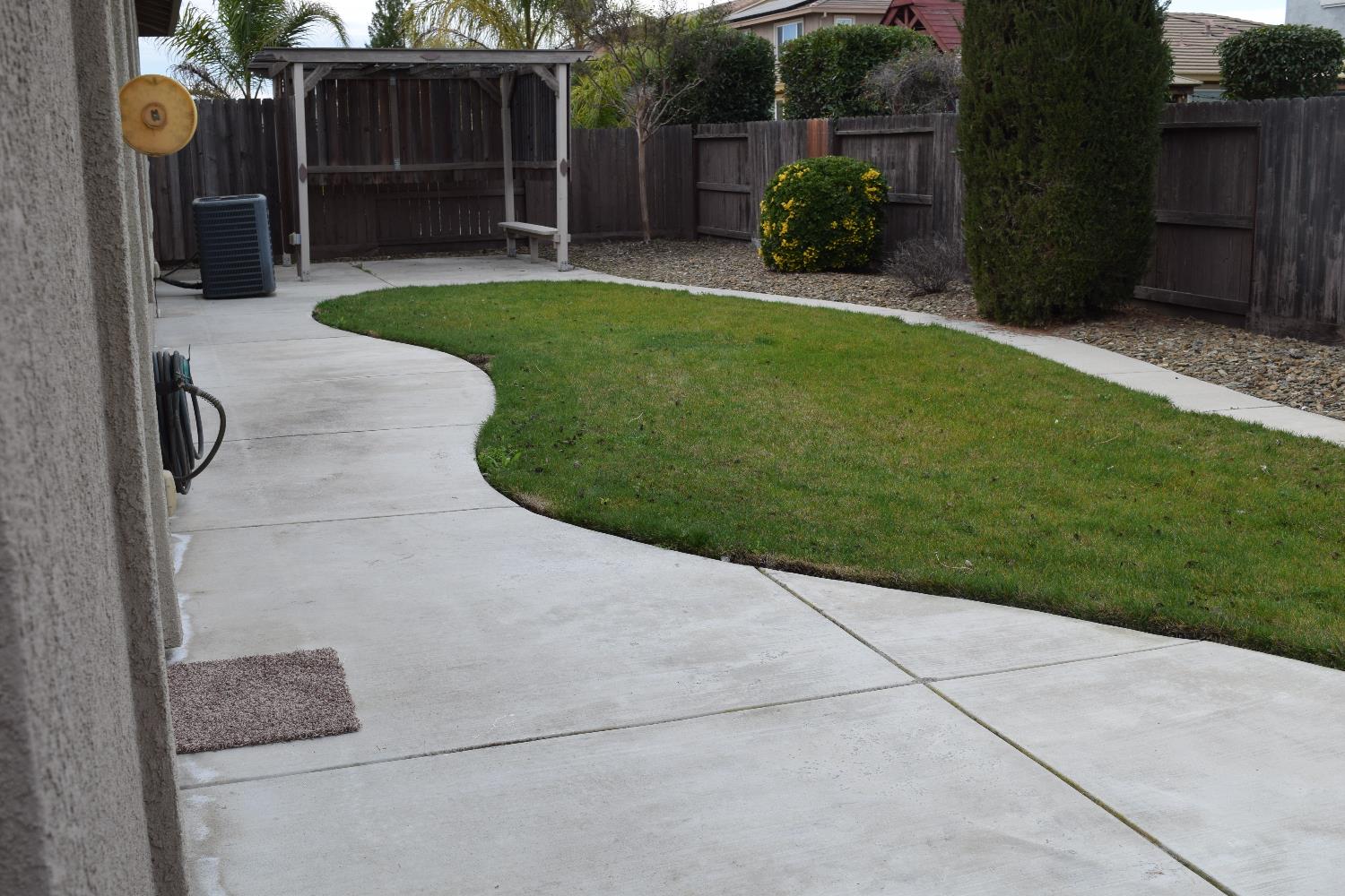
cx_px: 672
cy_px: 448
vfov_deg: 34.2
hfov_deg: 49.6
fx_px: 1457
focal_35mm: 39
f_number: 8
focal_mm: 26
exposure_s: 1/250
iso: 360
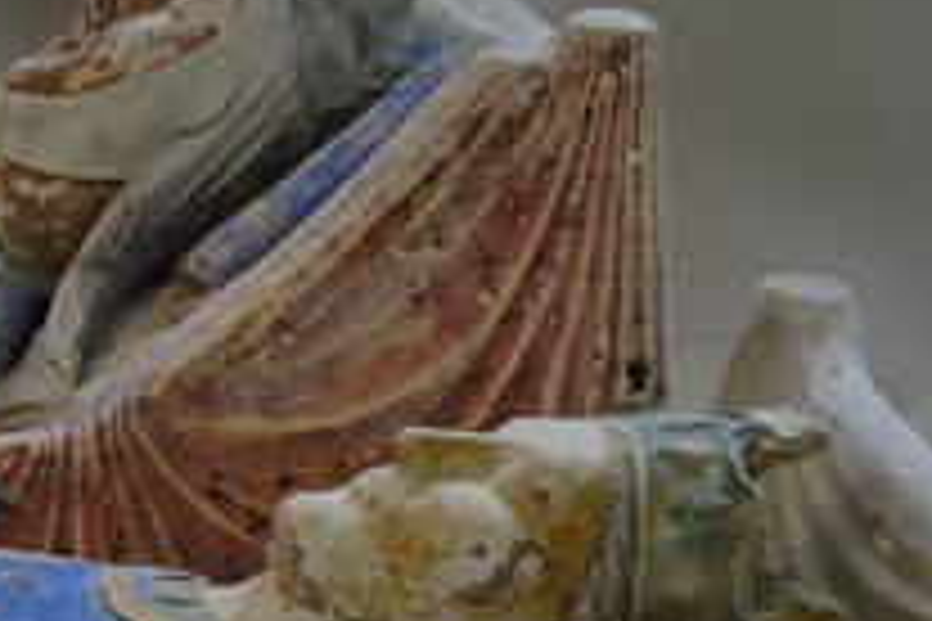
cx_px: 20
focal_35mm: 213
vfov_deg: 6.4
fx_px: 5514
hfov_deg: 9.6
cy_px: 378
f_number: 14
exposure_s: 1.8
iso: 100
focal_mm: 70
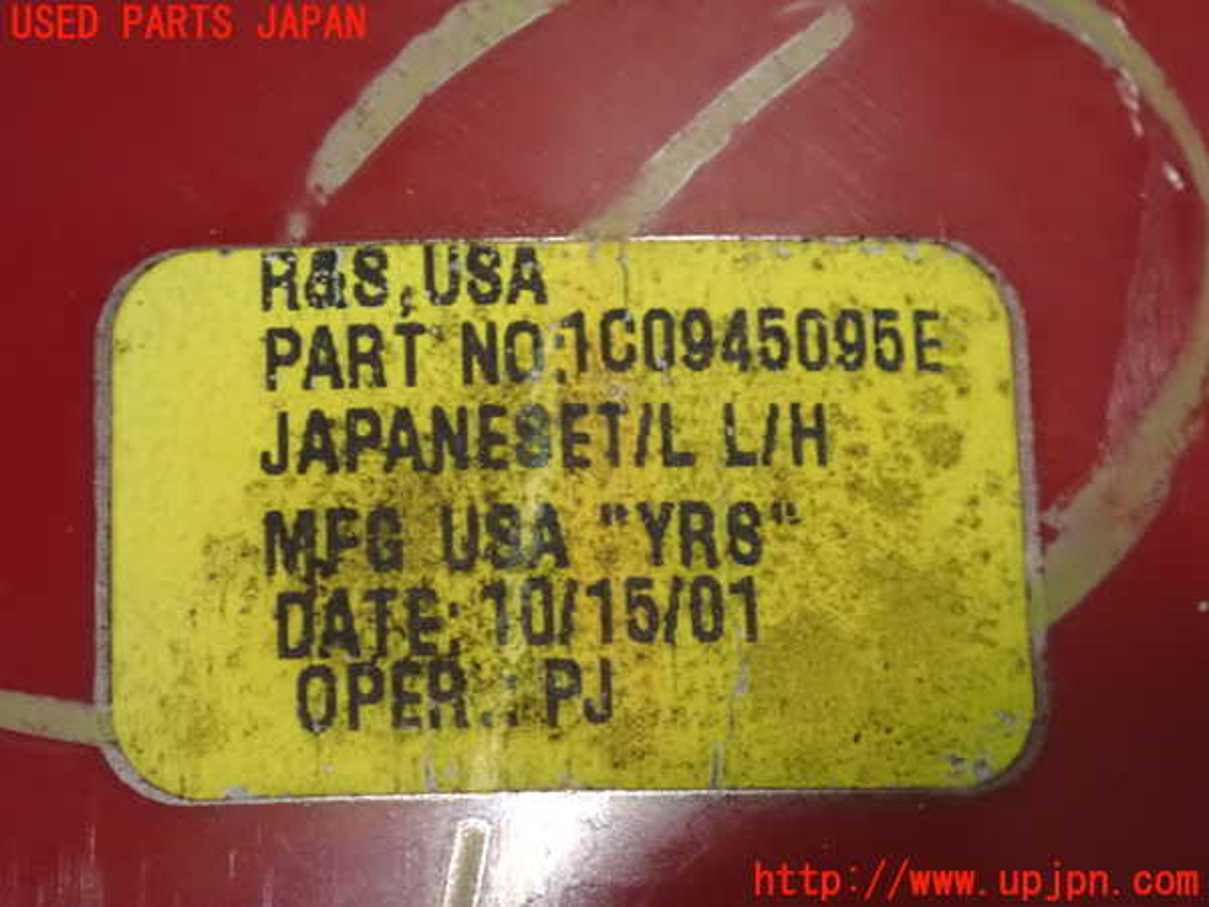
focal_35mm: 100
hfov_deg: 19.6
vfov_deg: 14.8
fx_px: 3493
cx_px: 604
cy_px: 454
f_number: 4.9
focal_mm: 18
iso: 1600
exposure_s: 1/50
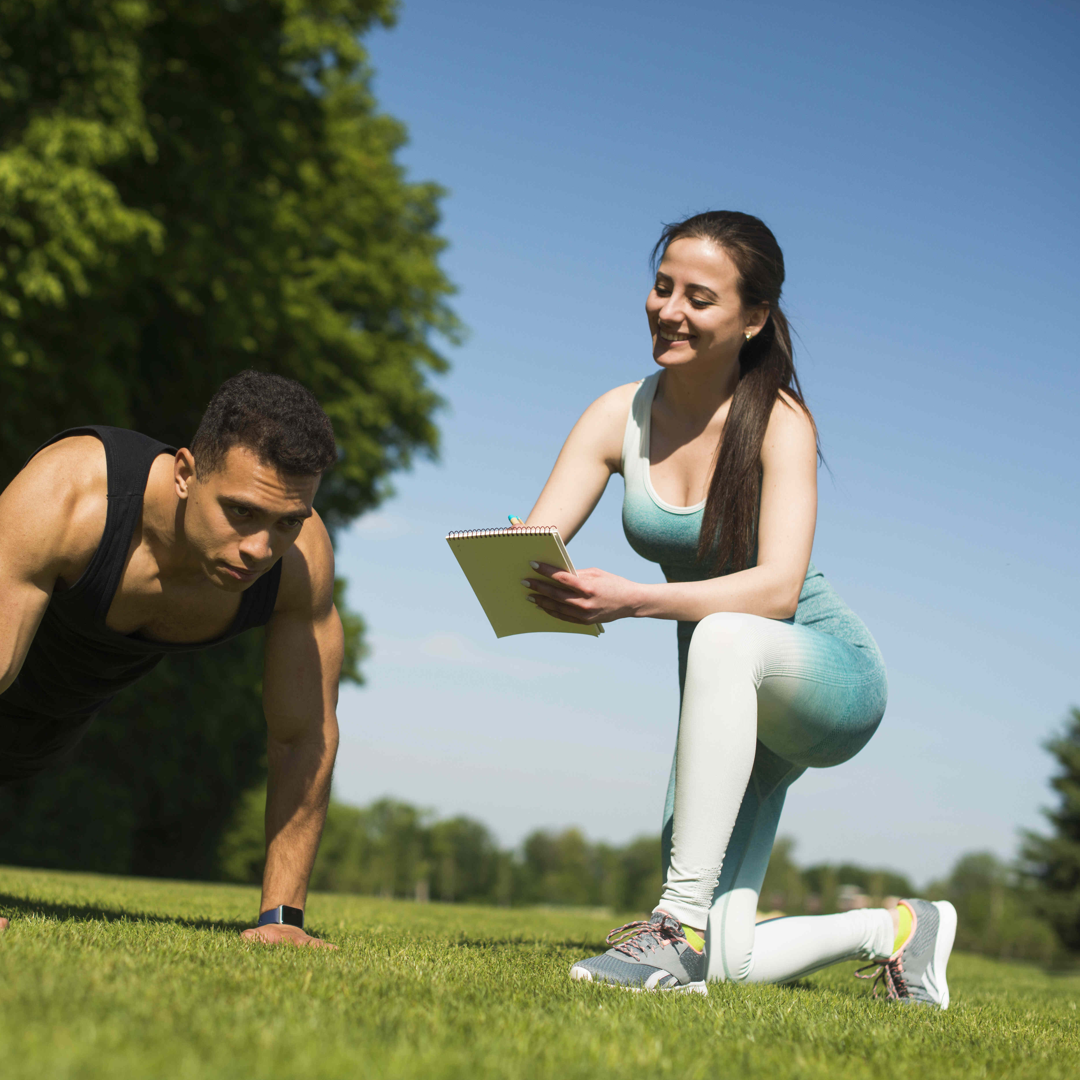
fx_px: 2259
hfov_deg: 26.8
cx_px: 403
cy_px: 540
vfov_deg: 26.9
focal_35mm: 64
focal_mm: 50
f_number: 2.8
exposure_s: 1/2000
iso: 320
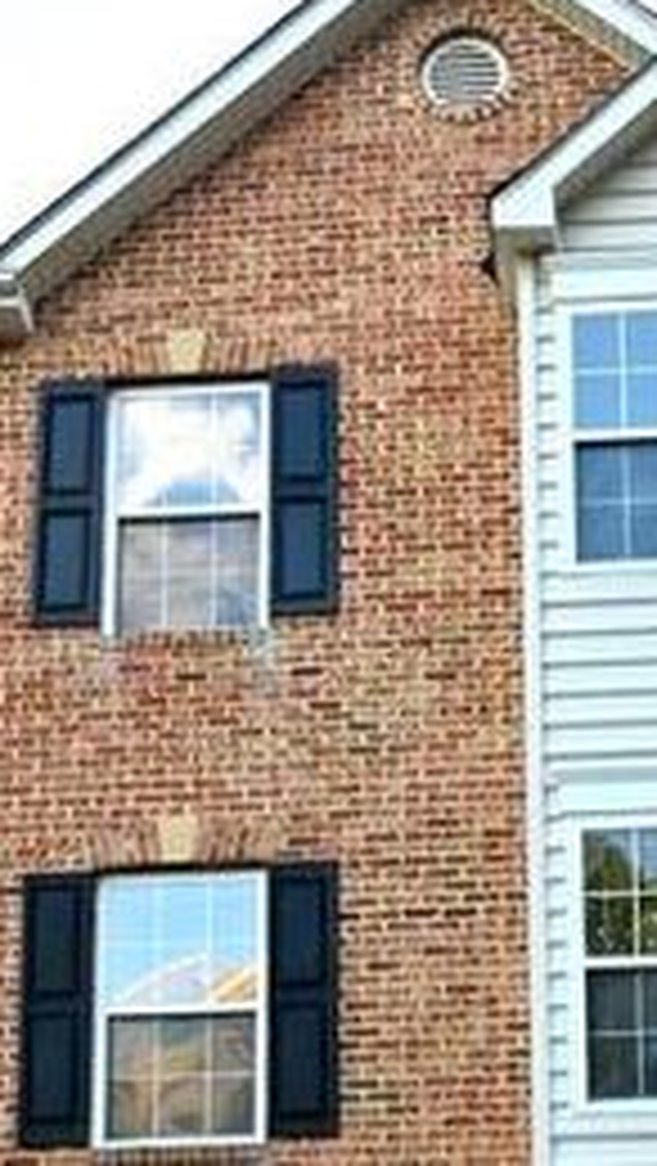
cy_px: 1164
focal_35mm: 76
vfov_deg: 26.4
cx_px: 504
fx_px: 2350
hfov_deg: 15.8
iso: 8000
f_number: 16
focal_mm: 25
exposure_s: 1/1000
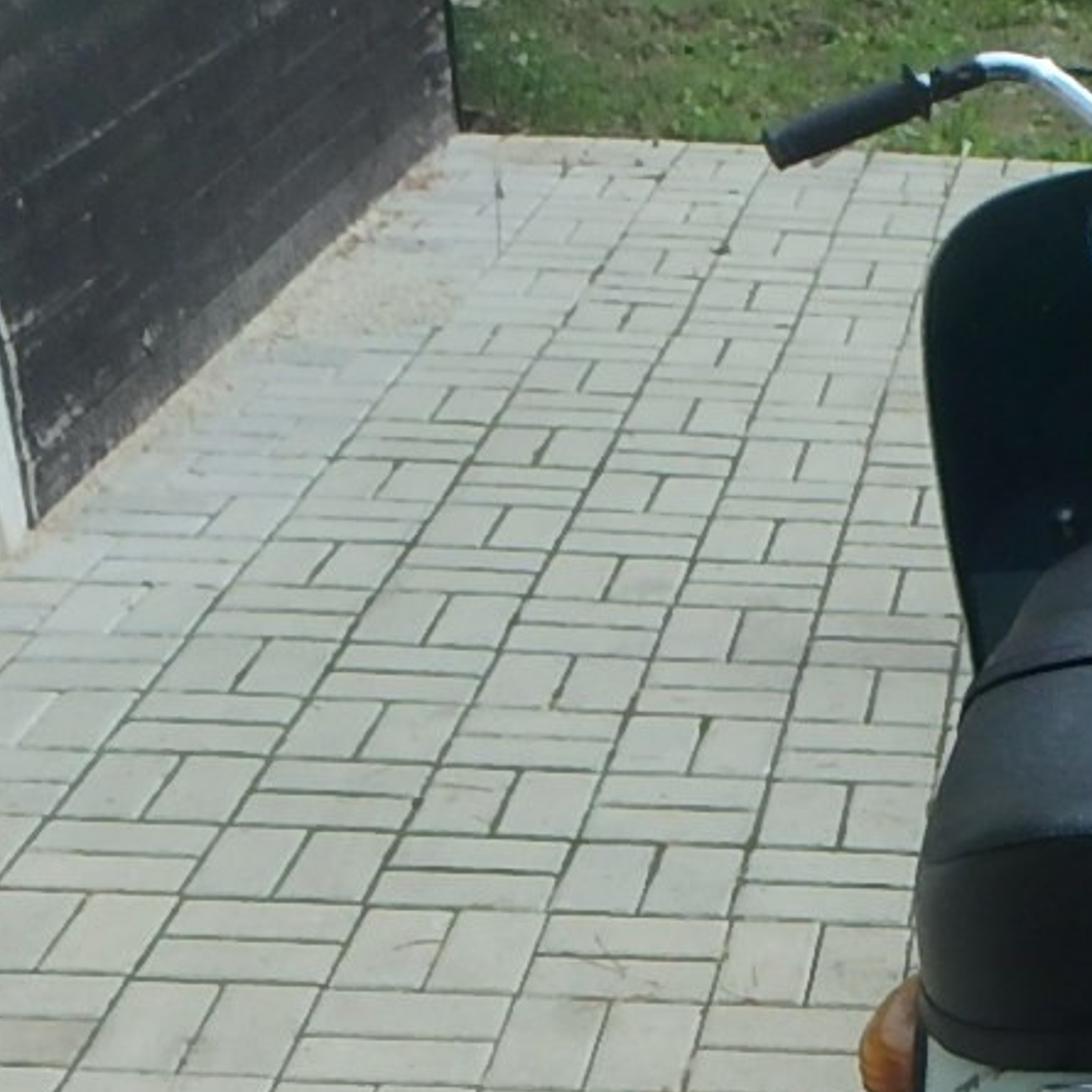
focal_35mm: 80
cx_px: 1396
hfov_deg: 20.0
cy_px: 1517
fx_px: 2855
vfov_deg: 19.5
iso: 125
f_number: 6
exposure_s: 1/500
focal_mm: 3.7
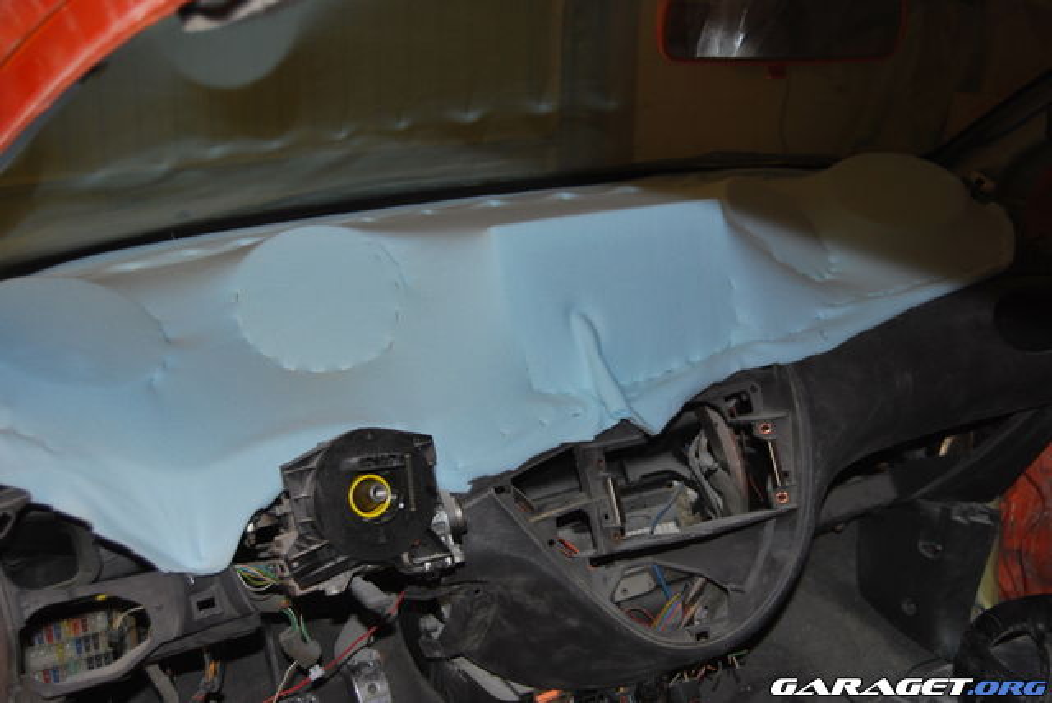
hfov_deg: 43.6
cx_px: 526
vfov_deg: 29.9
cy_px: 352
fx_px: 1316
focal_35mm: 45
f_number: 4.2
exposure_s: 1/60
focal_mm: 30
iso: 200
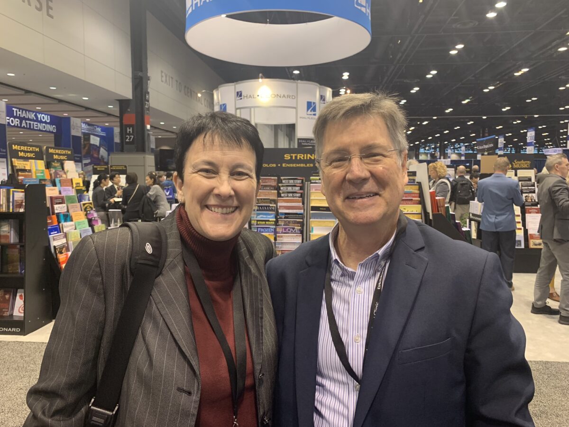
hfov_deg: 67.3
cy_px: 214
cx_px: 284
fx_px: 427
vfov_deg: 53.1
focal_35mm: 26
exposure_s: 1/60
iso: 125
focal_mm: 4.25
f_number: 1.8
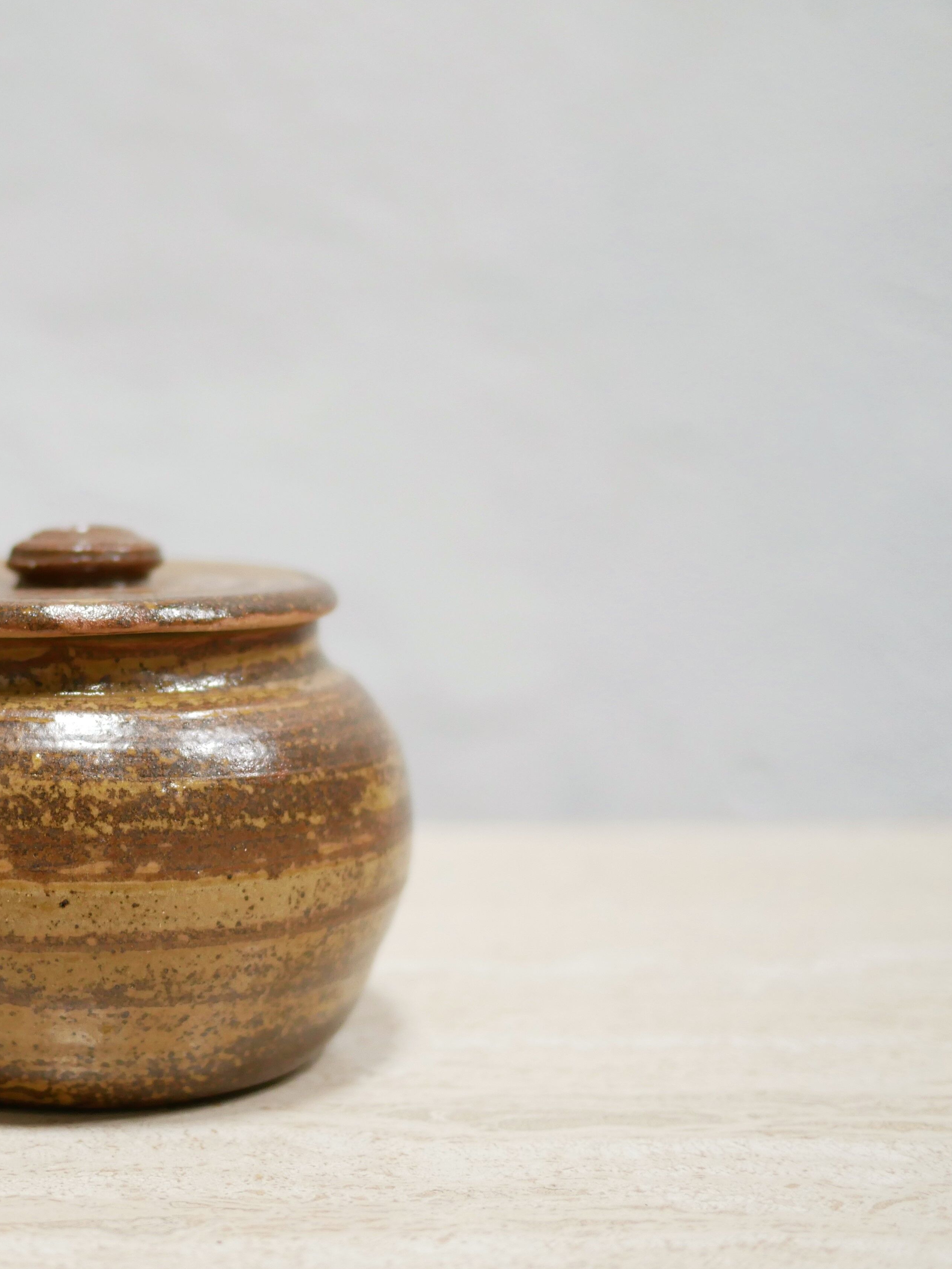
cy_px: 640
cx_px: 154
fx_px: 1980
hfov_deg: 26.4
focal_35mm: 54
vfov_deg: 35.5
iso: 800
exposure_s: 1/60
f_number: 1.7
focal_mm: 20
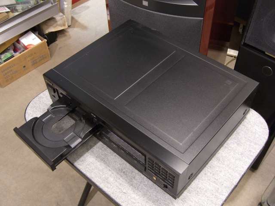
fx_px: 302
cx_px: 138
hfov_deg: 49.0
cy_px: 103
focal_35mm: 38
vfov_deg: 37.7
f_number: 2.8
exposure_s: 1/10
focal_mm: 7.9
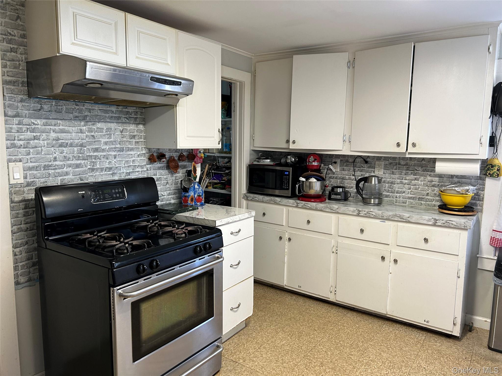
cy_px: 188
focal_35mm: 26
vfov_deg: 53.1
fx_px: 377
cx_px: 251
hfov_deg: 67.3
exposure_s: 1/92
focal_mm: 5.7
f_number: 1.5
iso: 125
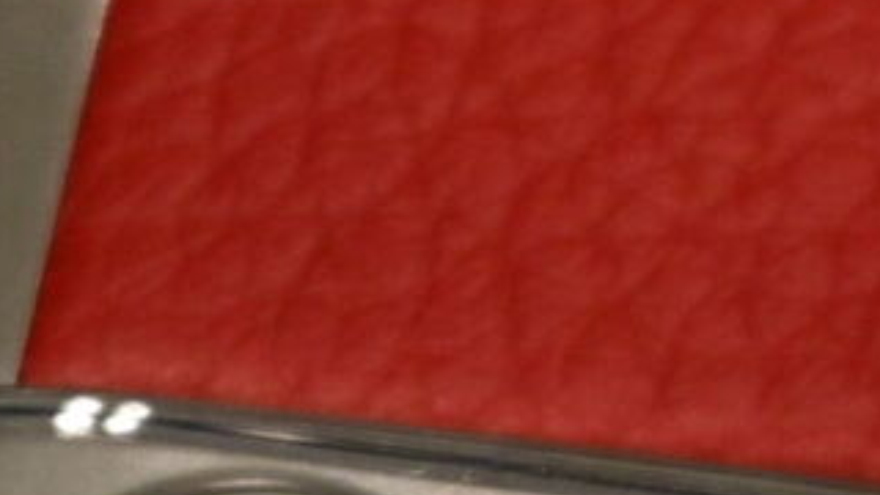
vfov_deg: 2.6
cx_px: 850
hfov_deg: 4.6
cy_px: 1174
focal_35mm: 472
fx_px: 11014
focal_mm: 50
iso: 640
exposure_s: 1/80
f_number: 6.3
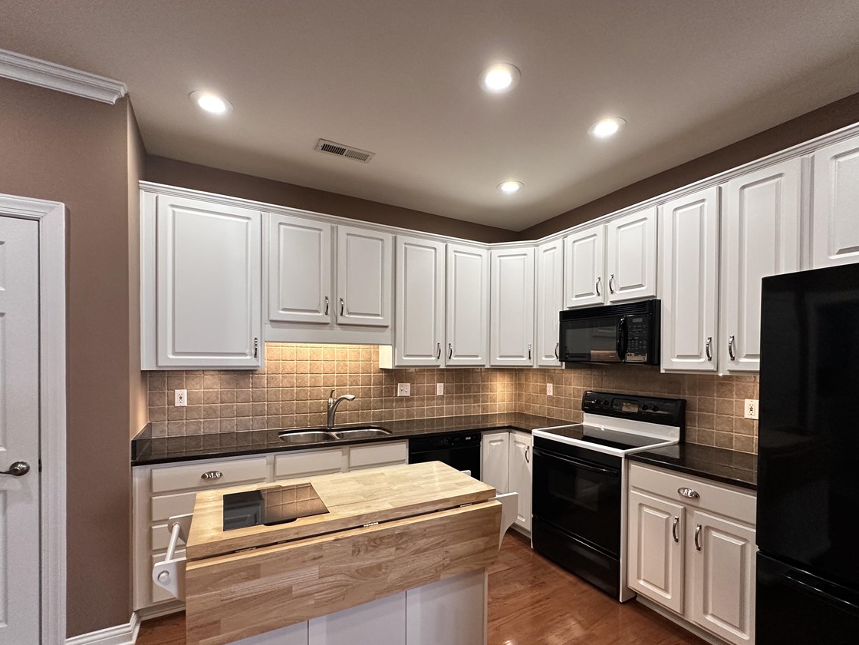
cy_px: 363
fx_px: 397
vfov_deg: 77.8
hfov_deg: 94.5
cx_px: 433
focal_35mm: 16
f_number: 2.2
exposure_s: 1/120
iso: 250
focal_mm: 2.22
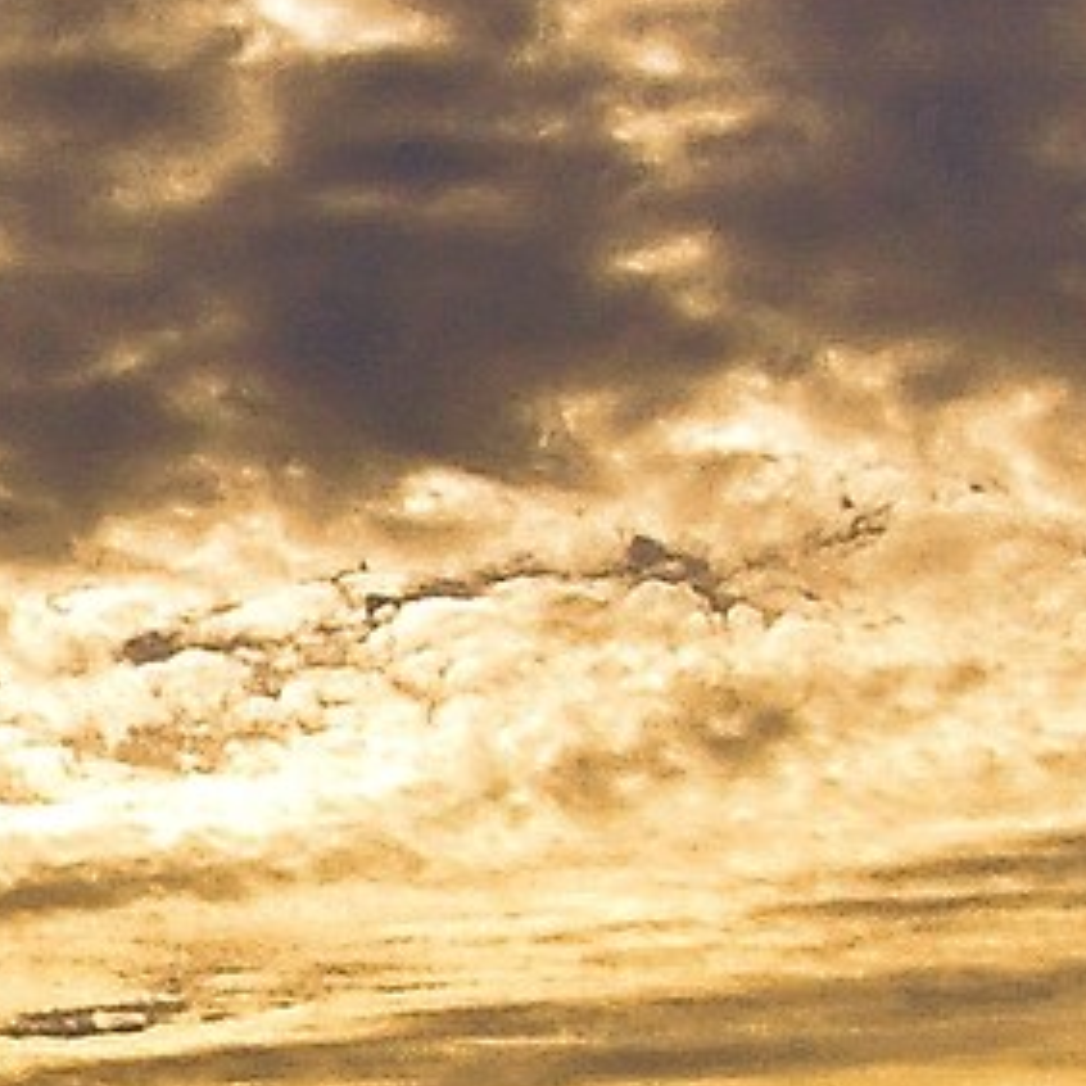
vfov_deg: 8.9
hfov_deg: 8.3
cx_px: -1467
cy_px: 1057
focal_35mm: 195
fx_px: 6921
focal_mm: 18
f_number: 14
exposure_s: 1/640
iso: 200
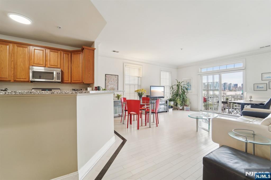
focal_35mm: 14
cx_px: 136
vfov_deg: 81.2
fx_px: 105
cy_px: 90
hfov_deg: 104.3
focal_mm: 14
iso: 400
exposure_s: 1/15
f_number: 8
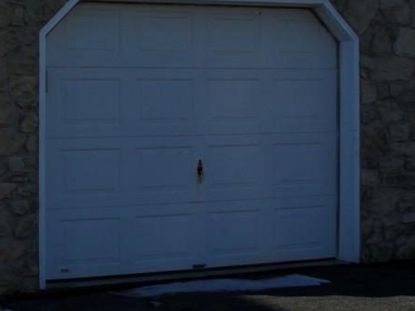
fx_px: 959
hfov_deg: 23.3
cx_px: -6
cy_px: 29
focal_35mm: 80
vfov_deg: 18.1
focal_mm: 6.3
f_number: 8.4
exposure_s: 1/250
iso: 100
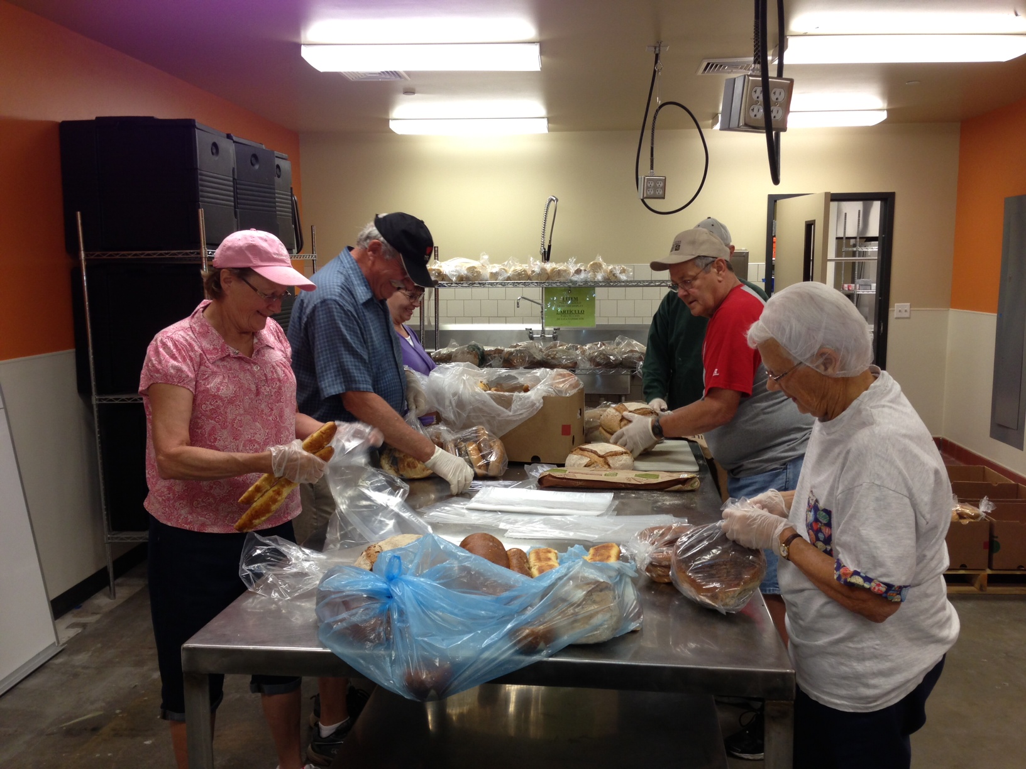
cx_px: 513
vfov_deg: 42.9
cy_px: 384
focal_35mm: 33
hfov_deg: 55.4
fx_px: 978
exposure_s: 1/30
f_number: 2.4
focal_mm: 4.13
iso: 64
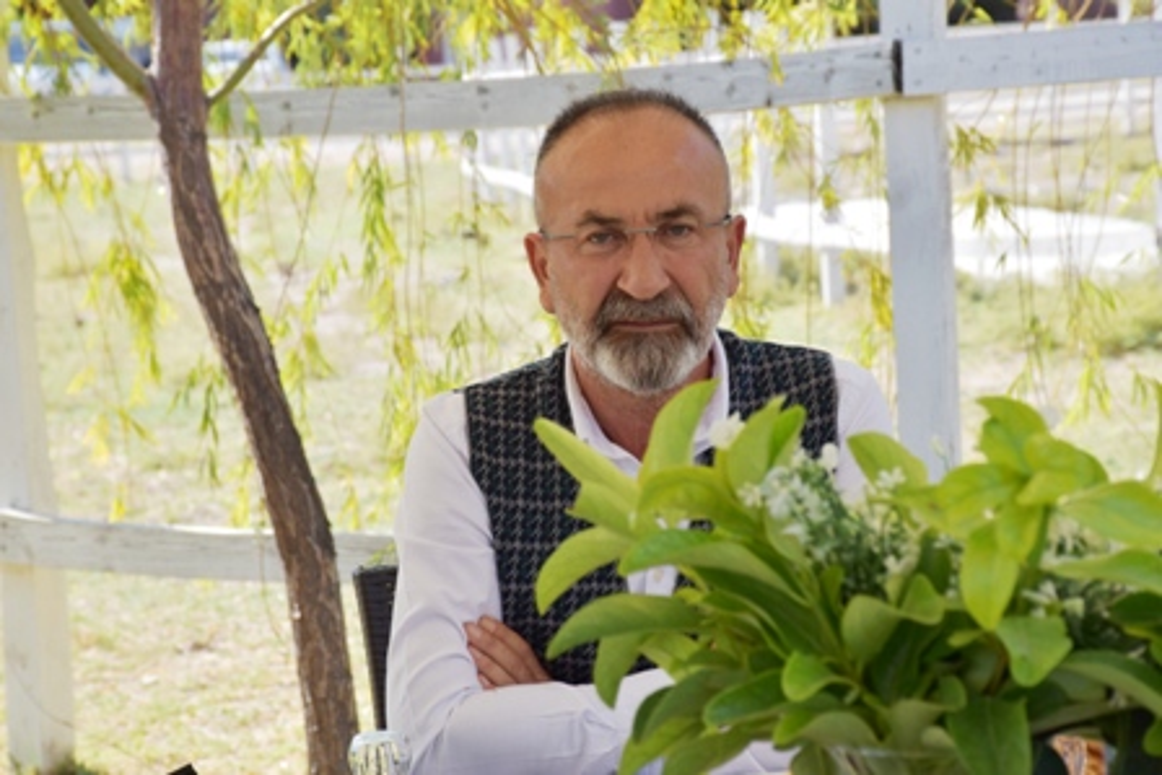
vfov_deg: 9.6
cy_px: 388
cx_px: 581
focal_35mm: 142
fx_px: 4601
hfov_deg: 14.4
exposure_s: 1/320
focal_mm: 95
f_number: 9
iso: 200
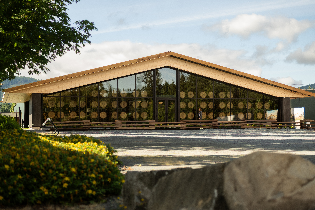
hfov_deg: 28.5
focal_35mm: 71
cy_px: 105
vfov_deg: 19.2
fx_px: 621
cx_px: 159
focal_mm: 70
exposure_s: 1/1000
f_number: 2.8
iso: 160
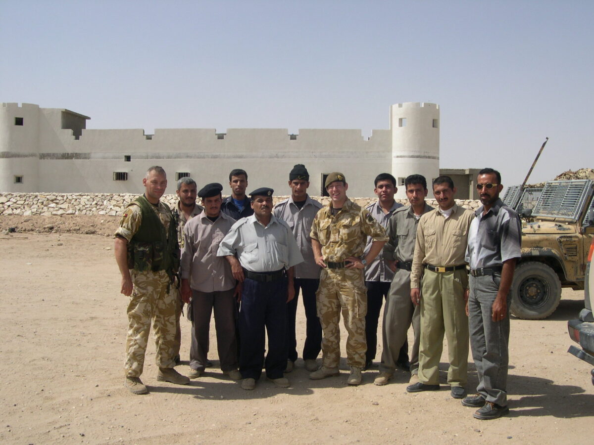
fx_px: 652
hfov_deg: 49.0
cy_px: 222
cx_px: 297
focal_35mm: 38
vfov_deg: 37.7
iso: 100
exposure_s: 1/260
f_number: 7.6
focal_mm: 8
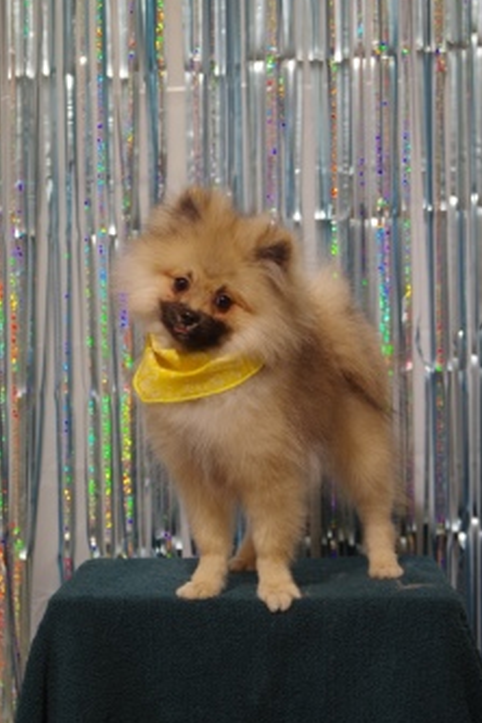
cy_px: 332
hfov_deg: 15.2
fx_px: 1807
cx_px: 200
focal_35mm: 90
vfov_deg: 22.6
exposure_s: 1/160
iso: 400
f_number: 3.5
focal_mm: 50
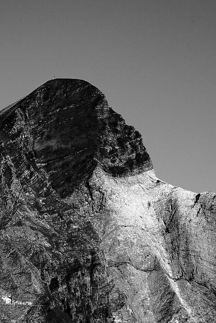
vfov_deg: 3.6
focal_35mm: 576
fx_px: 5181
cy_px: 179
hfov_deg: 2.4
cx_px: 46
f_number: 9
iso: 100
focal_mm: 150
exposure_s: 1/400
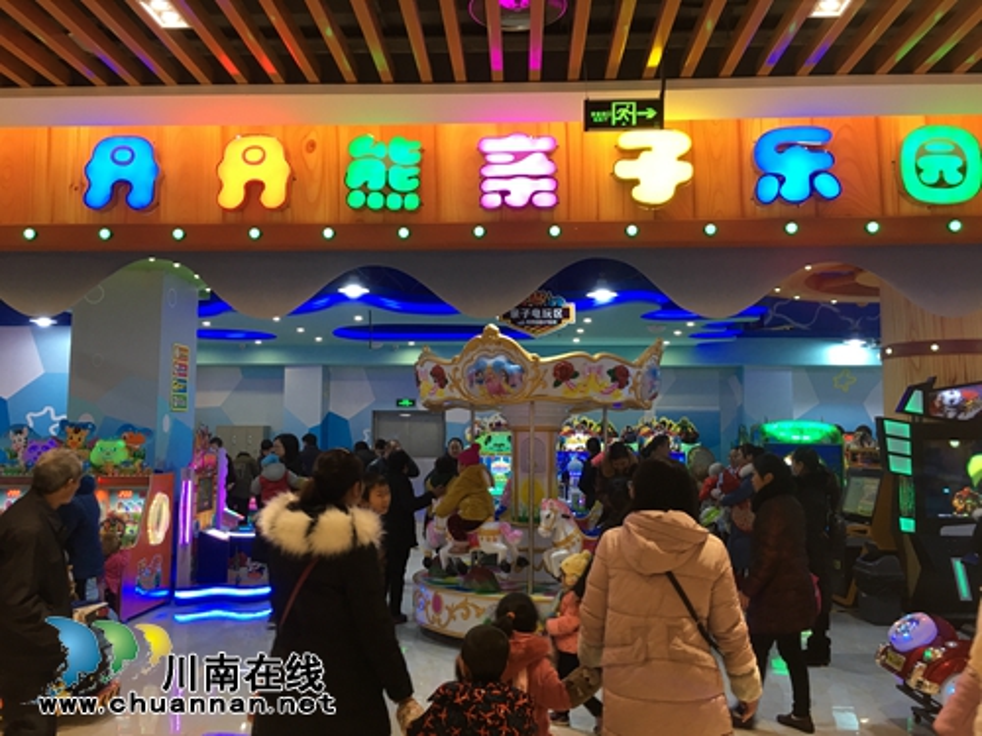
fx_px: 823
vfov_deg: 48.2
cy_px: 368
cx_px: 491
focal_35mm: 29
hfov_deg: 61.7
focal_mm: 4.15
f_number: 2.2
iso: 40
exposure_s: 1/17
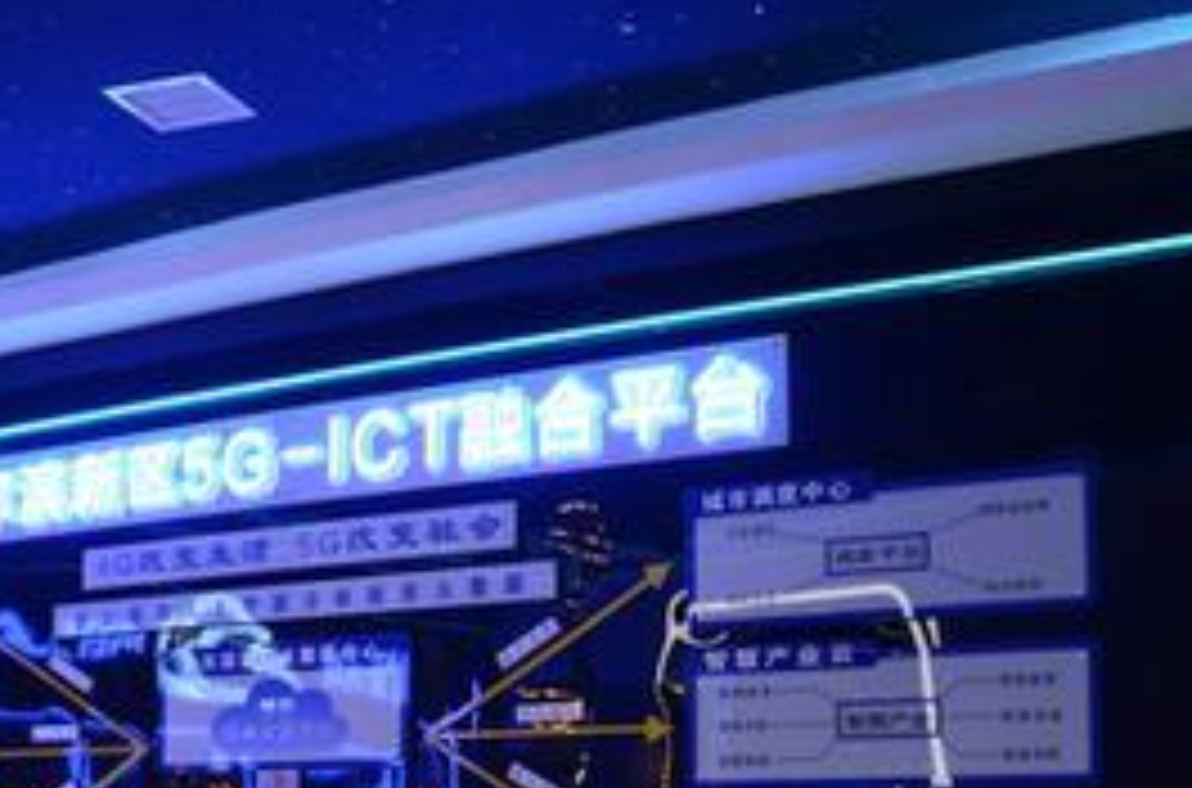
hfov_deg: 35.6
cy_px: 723
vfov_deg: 23.4
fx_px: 1849
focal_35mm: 56
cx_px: 472
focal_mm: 18
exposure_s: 1/125
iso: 1250
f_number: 5.6
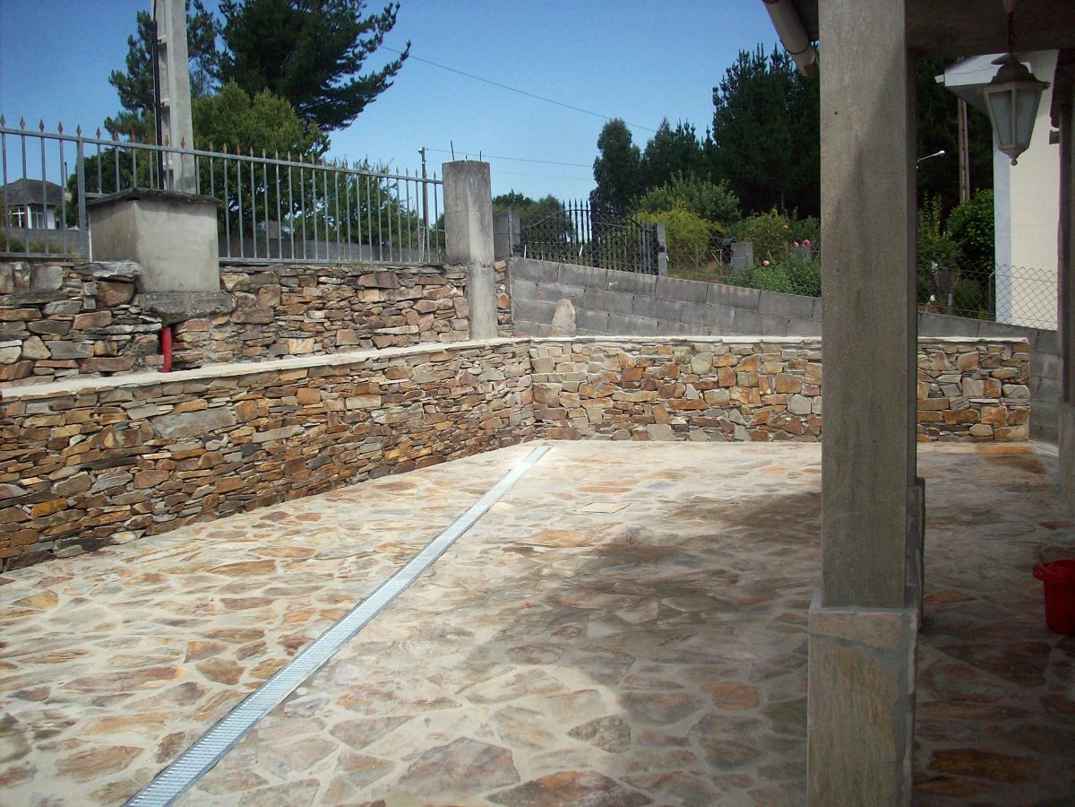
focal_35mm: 37
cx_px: 538
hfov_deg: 50.1
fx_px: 1149
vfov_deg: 38.7
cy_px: 404
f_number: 5.6
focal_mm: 6.2
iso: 80
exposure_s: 1/377
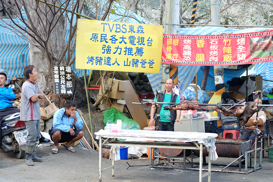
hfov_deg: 24.2
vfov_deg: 16.3
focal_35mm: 84
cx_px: 136
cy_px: 91
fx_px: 637
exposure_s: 1/250
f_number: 2
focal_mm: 56
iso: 200
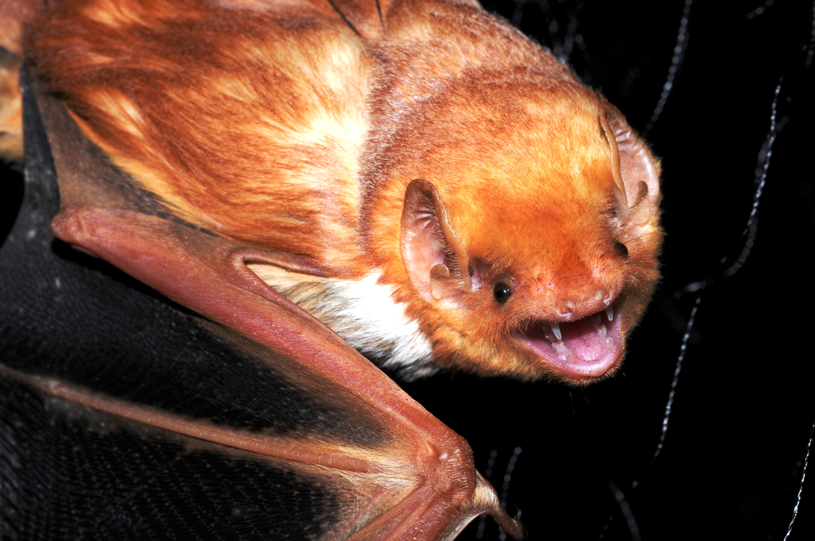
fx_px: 3053
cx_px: 408
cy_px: 270
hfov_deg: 15.2
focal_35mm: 135
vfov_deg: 10.1
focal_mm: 90
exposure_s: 1/60
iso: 200
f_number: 22
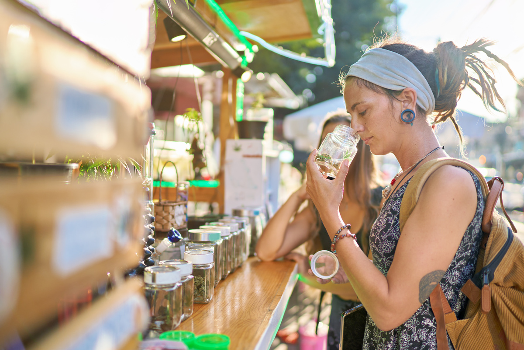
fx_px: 509
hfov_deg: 54.4
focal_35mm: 35
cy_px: 175
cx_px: 262
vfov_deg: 37.9
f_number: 1.4
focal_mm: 35
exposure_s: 1/1600
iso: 100
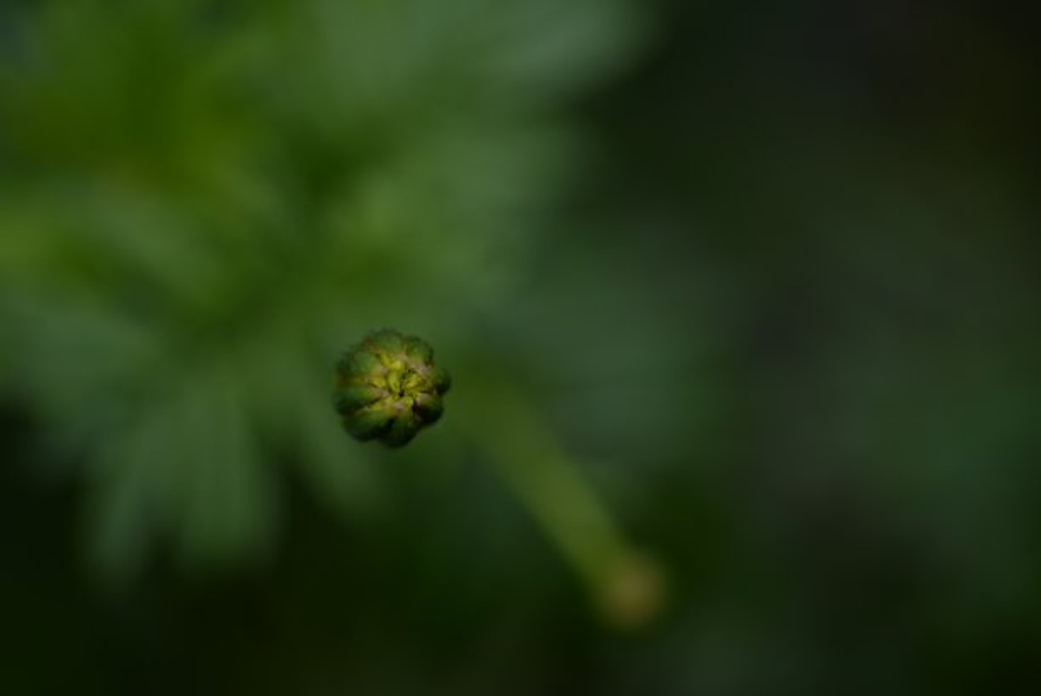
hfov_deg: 22.1
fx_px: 2662
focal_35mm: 92
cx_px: 520
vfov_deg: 14.9
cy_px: 348
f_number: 2.8
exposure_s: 1/200
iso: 100
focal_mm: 92
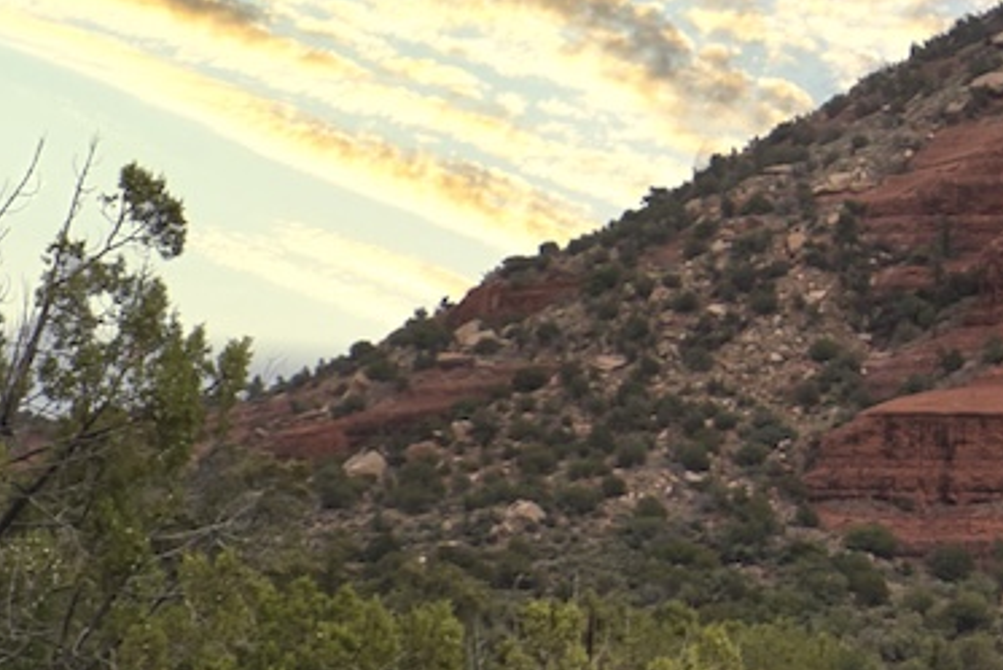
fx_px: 4710
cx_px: 1597
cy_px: 26
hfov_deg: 11.5
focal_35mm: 169
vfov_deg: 8.1
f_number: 13
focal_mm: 42
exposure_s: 1/160
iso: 160
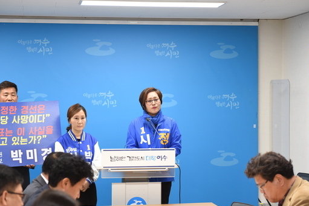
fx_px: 738
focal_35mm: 86
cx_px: 156
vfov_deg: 15.9
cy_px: 122
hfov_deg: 23.6
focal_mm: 70
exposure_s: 1/200
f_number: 3.2
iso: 1250
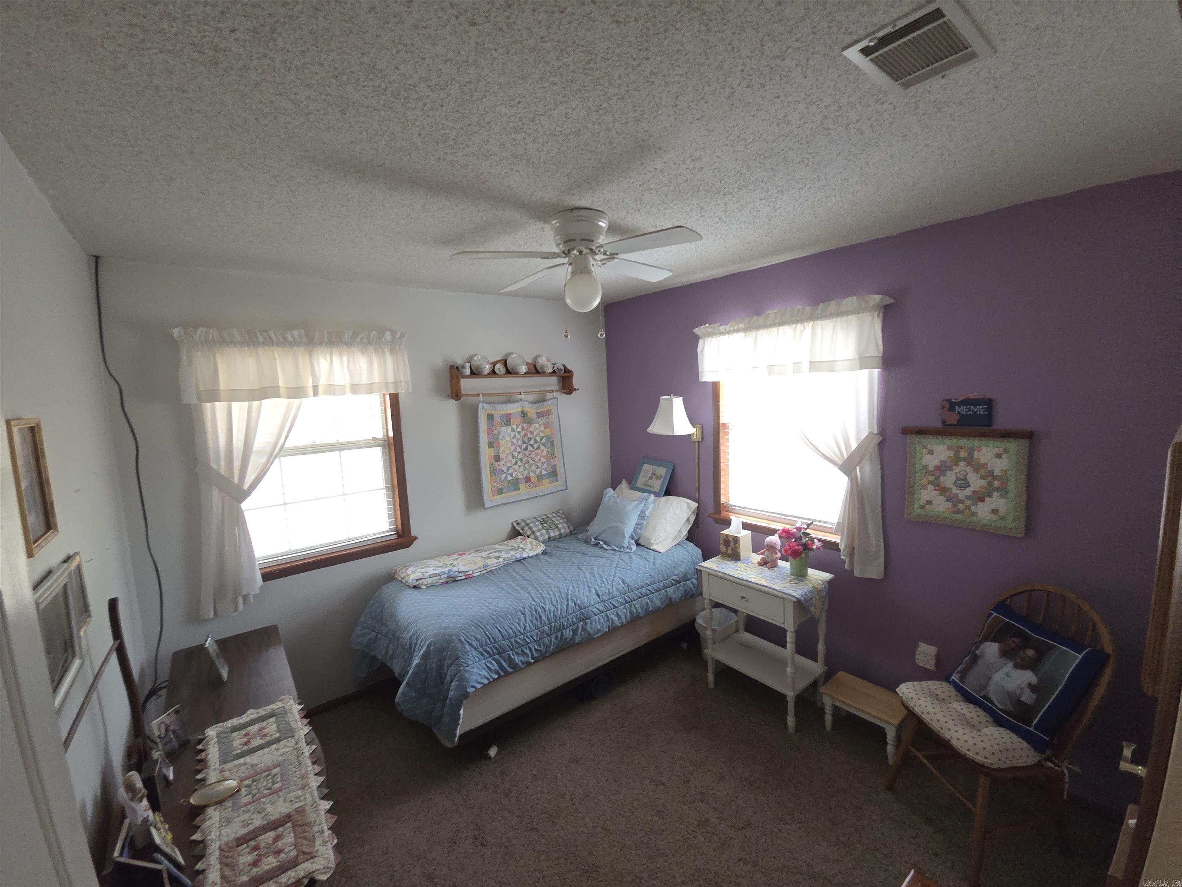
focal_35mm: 13
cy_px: 444
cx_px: 591
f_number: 2.2
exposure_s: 1/60
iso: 800
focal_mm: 2.2
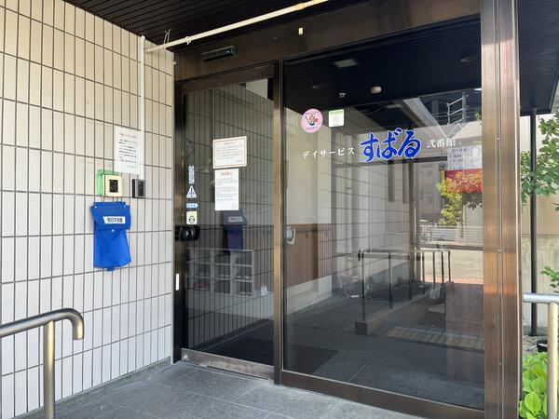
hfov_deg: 67.3
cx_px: 280
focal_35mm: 26
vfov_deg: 53.1
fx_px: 420
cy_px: 210
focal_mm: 5.1
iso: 32
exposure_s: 1/138
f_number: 1.6
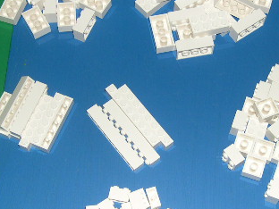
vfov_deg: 18.9
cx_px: 176
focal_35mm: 78
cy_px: 115
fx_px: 629
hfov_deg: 24.9
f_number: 2.8
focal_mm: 8
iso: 100
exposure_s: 1/60
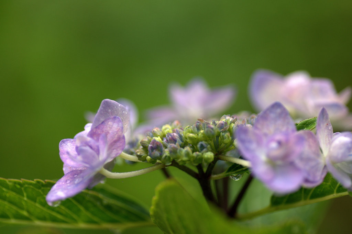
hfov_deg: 15.2
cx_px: 176
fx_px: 1319
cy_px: 117
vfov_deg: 10.1
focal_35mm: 135
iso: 200
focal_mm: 90
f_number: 3.5
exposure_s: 1/500
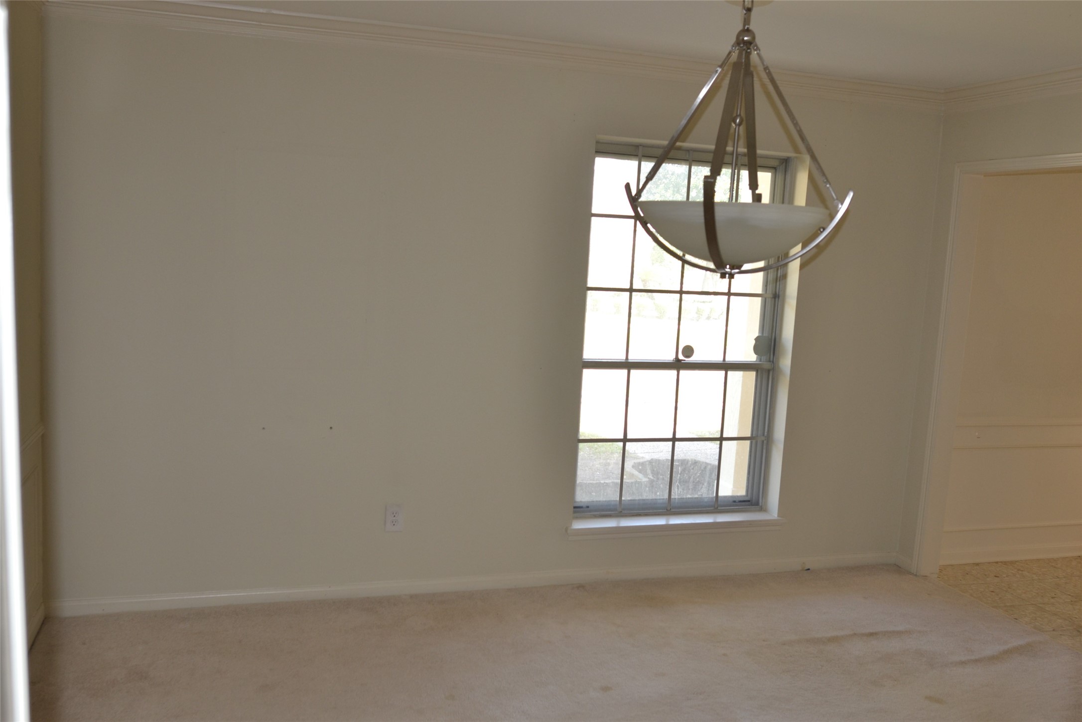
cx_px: 541
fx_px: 902
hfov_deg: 61.9
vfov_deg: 43.6
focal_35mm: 30
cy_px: 361
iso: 400
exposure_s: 1/100
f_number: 4
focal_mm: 20
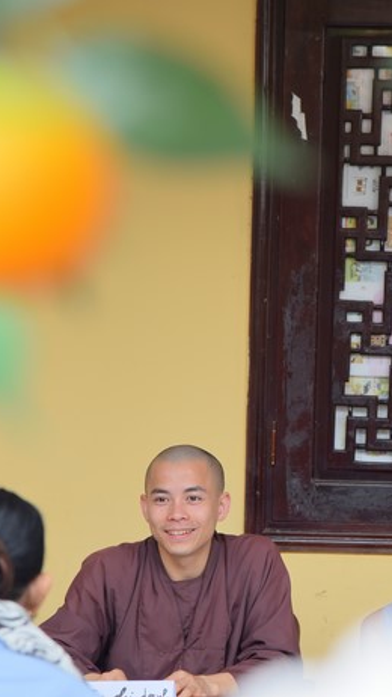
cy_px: 441
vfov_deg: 12.2
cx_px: 292
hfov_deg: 6.9
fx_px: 3270
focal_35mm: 177
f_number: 5.6
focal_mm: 120
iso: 500
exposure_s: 1/125
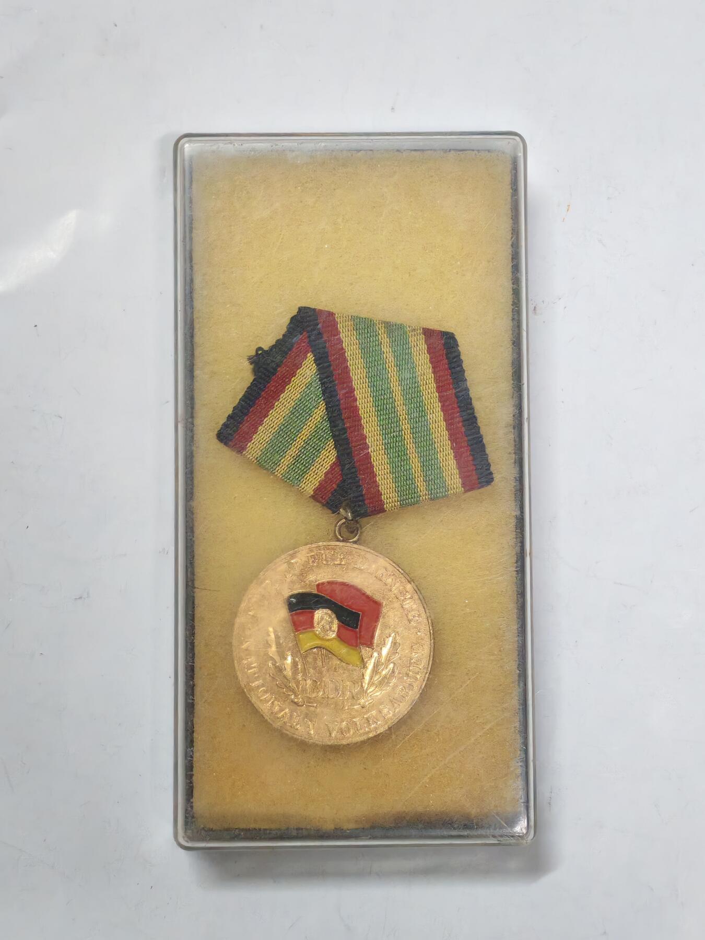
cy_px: 470
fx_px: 1847
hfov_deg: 21.6
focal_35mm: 68
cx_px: 352
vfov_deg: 28.6
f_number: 1.95
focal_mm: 5.52
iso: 1000
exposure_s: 1/33
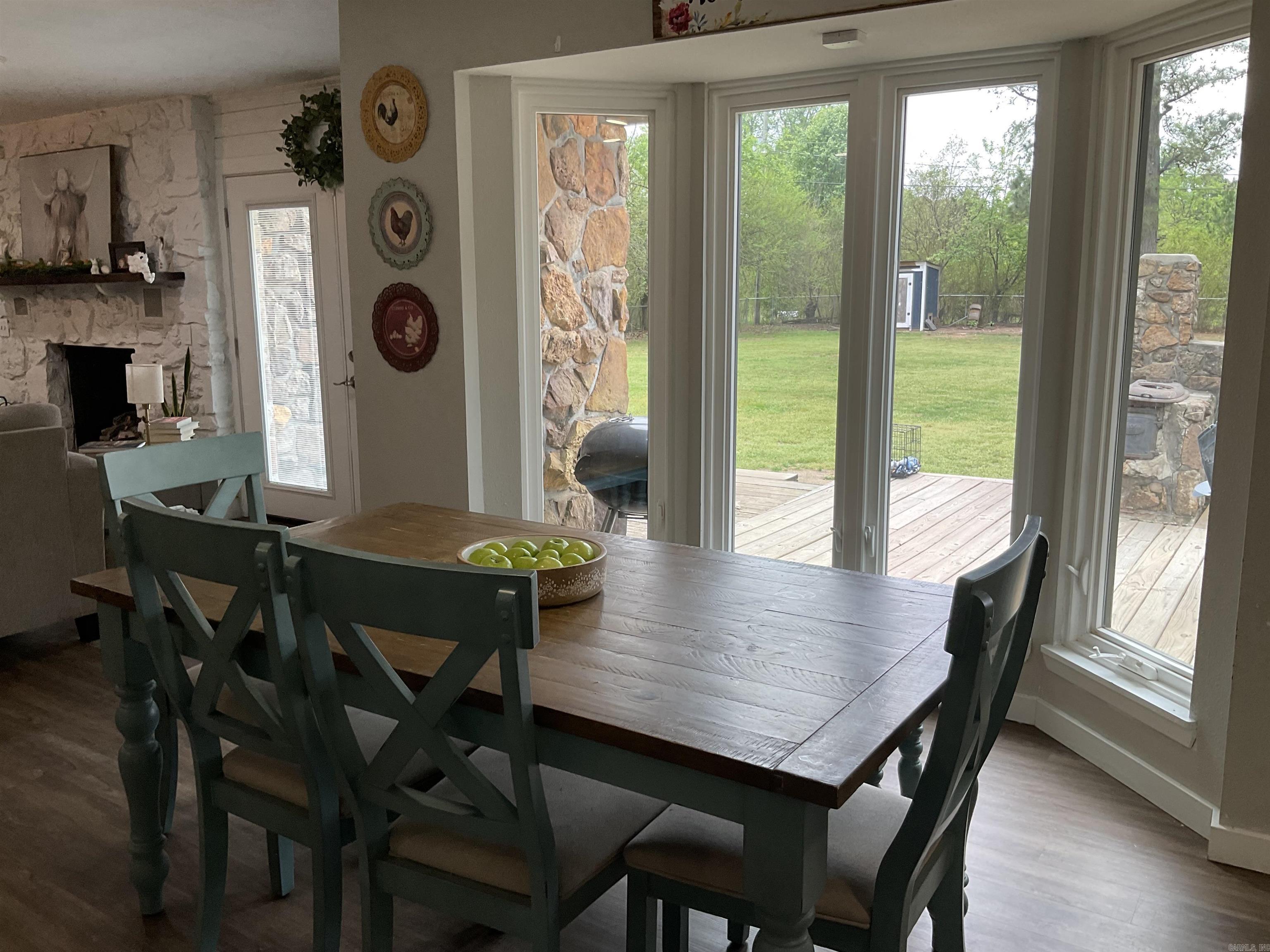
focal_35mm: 29
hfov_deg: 61.7
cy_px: 476
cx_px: 635
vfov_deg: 48.2
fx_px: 1064
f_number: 1.8
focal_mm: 3
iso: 32
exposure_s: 1/120
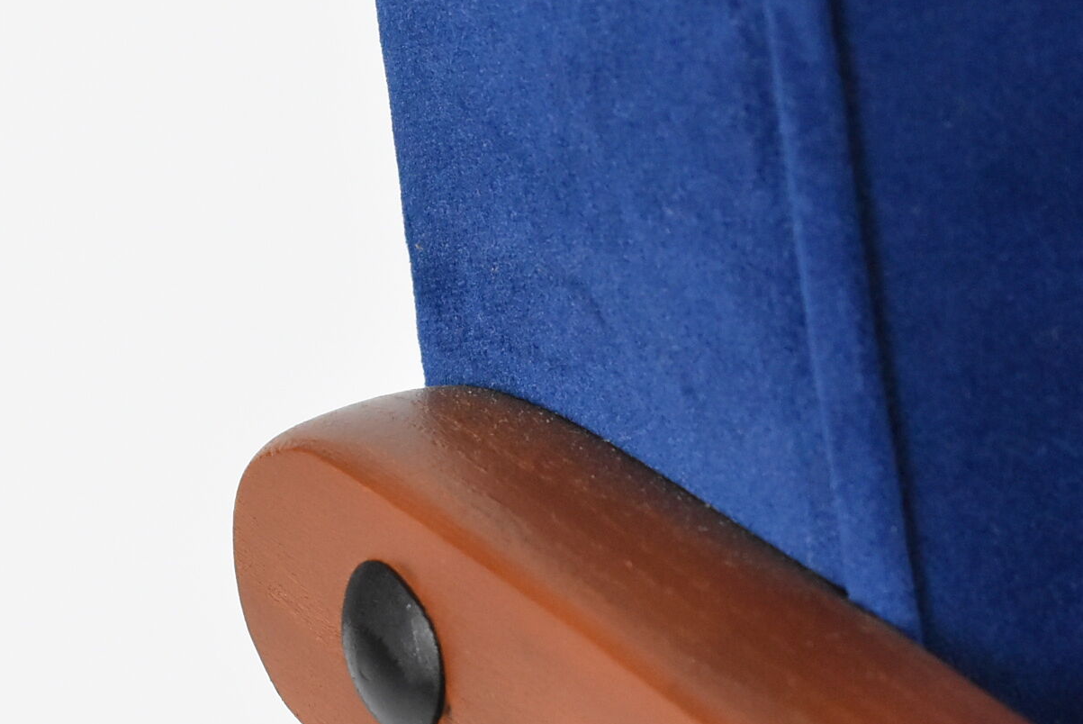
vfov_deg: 6.7
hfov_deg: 10.0
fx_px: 6179
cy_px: 608
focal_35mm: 205
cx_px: 430
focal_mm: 55
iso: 2500
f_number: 5.6
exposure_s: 1/125
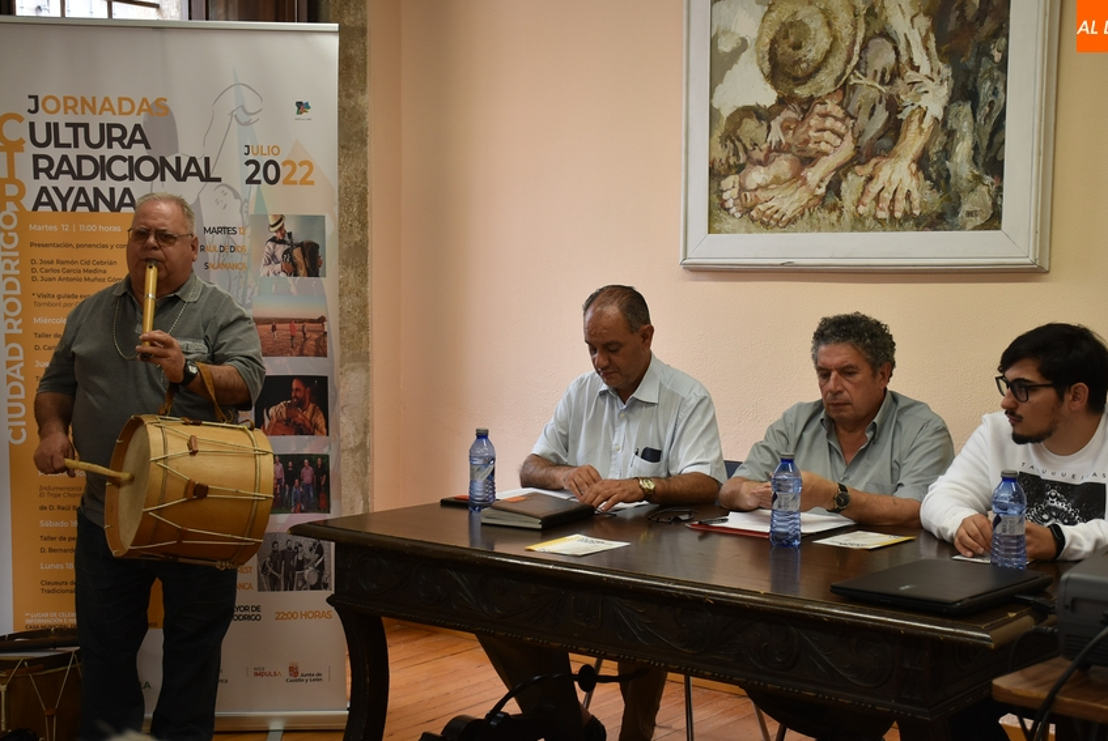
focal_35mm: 51
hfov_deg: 38.8
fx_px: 1572
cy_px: 363
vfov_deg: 26.6
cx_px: 572
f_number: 4.5
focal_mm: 32
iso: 400
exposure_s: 1/80
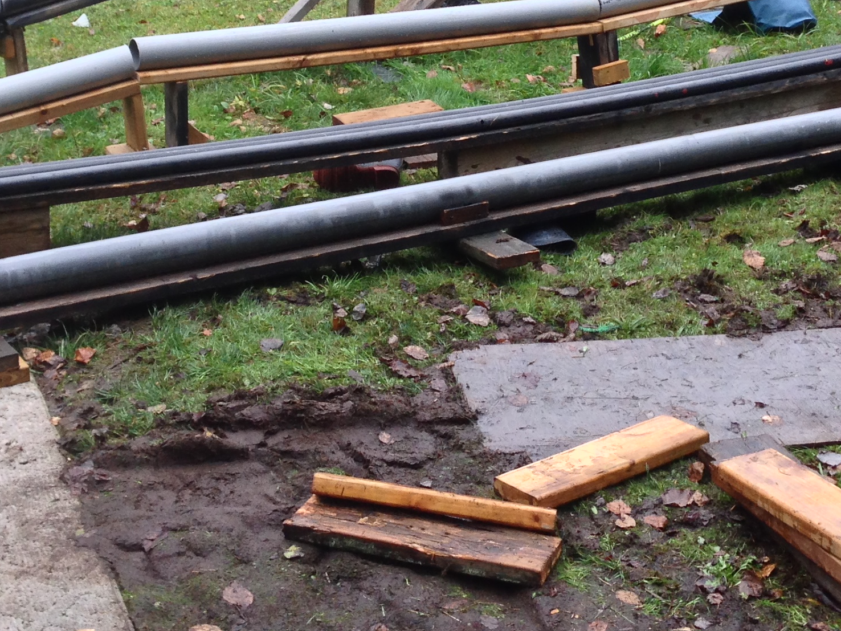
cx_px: 440
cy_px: 30
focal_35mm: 73
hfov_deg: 26.7
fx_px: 1774
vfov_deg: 19.7
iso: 80
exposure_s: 1/120
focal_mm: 4.12
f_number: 2.4
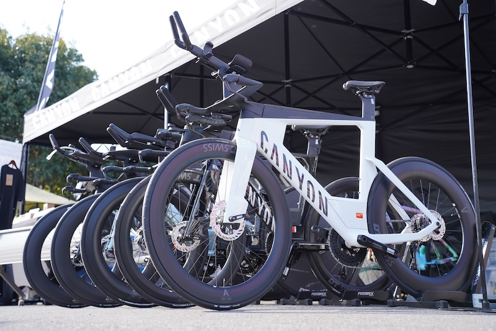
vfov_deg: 31.9
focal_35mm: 42
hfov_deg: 46.4
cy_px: 166
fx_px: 579
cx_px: 248
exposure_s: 1/800
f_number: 4
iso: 400
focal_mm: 42
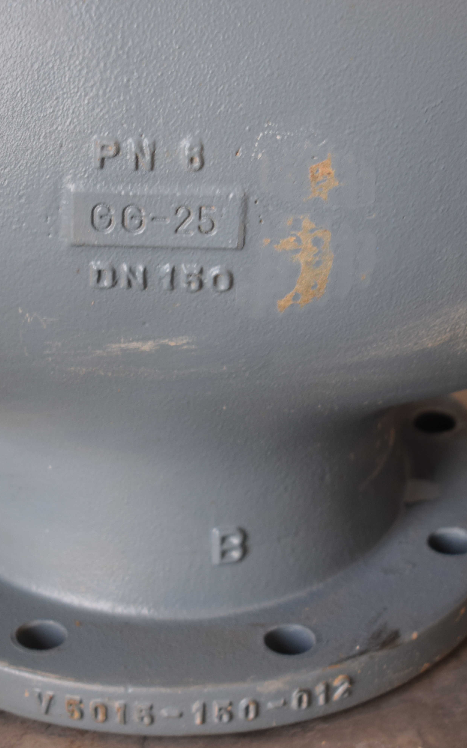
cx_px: 164
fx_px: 2159
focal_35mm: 106
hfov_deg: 12.3
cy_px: 373
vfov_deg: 19.6
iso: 400
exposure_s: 1/60
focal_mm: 46
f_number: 5.3
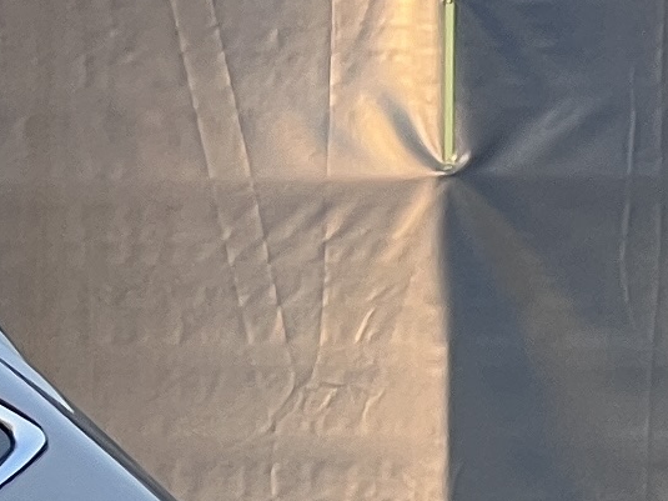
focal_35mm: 580
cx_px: -1642
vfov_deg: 2.6
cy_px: 477
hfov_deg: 3.3
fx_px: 11190
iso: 32
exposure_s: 1/157
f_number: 2.8
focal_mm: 9
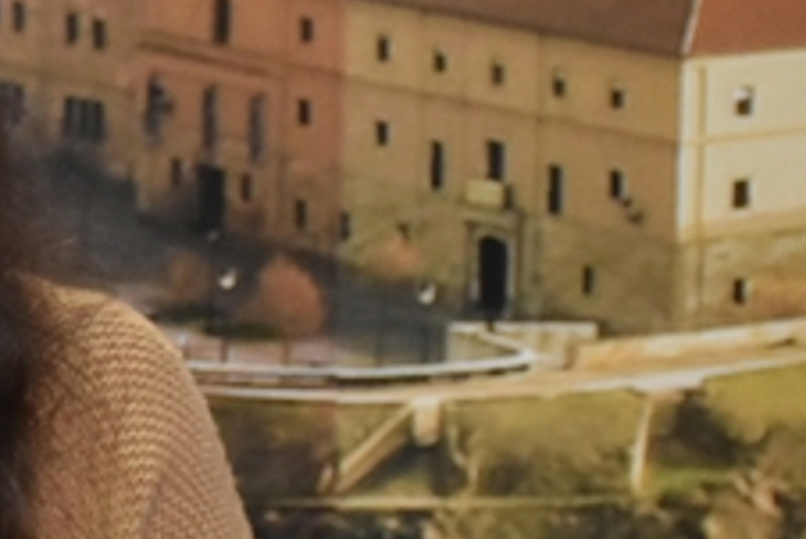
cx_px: -228
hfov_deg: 8.9
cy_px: 386
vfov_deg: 6.1
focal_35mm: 227
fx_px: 5085
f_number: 4.2
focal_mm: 38
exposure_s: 1/60
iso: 1800
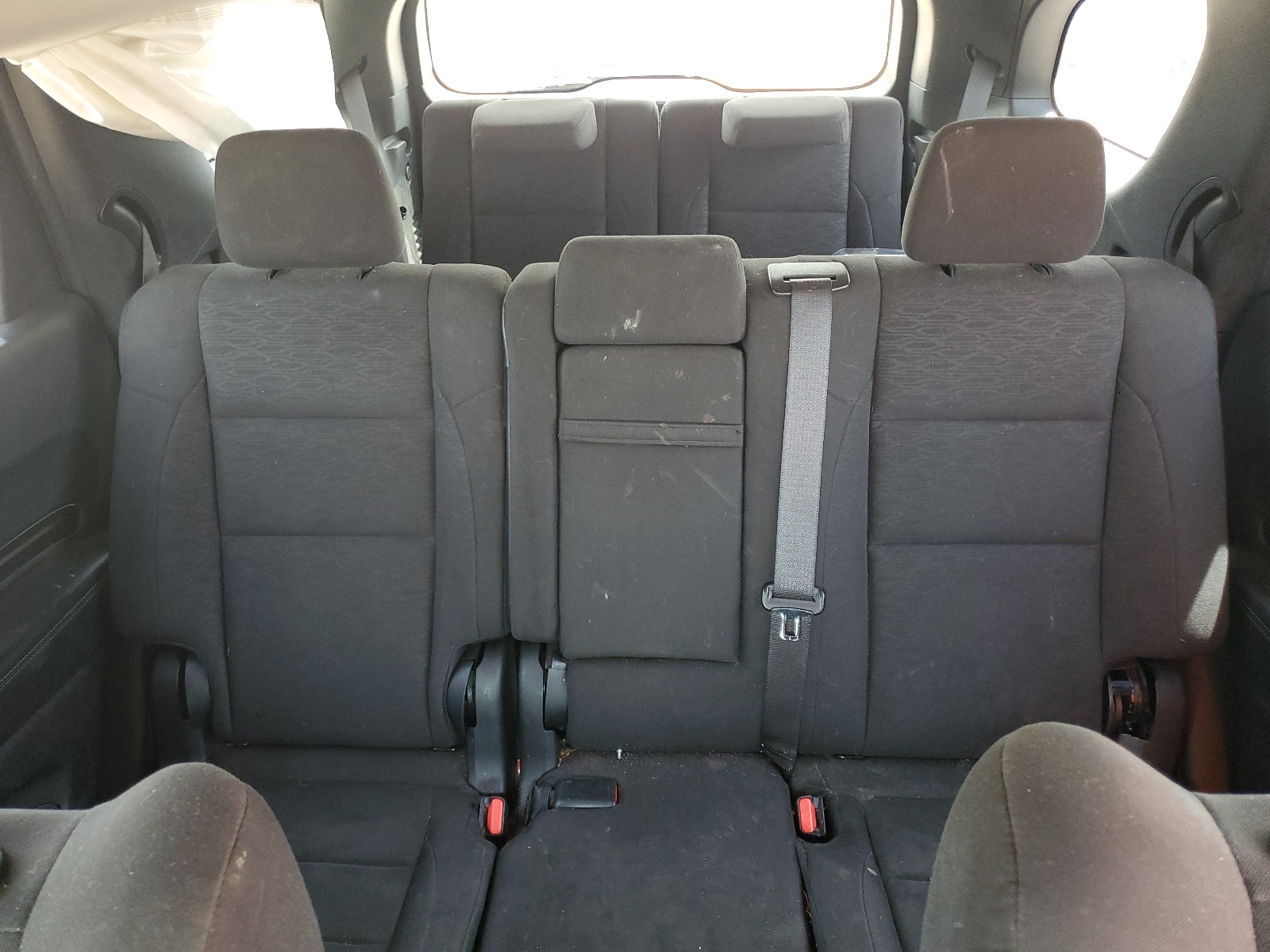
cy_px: 476
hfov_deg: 67.3
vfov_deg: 53.1
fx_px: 954
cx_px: 635
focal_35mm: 26
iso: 165
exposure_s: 1/60.2
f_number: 1.5
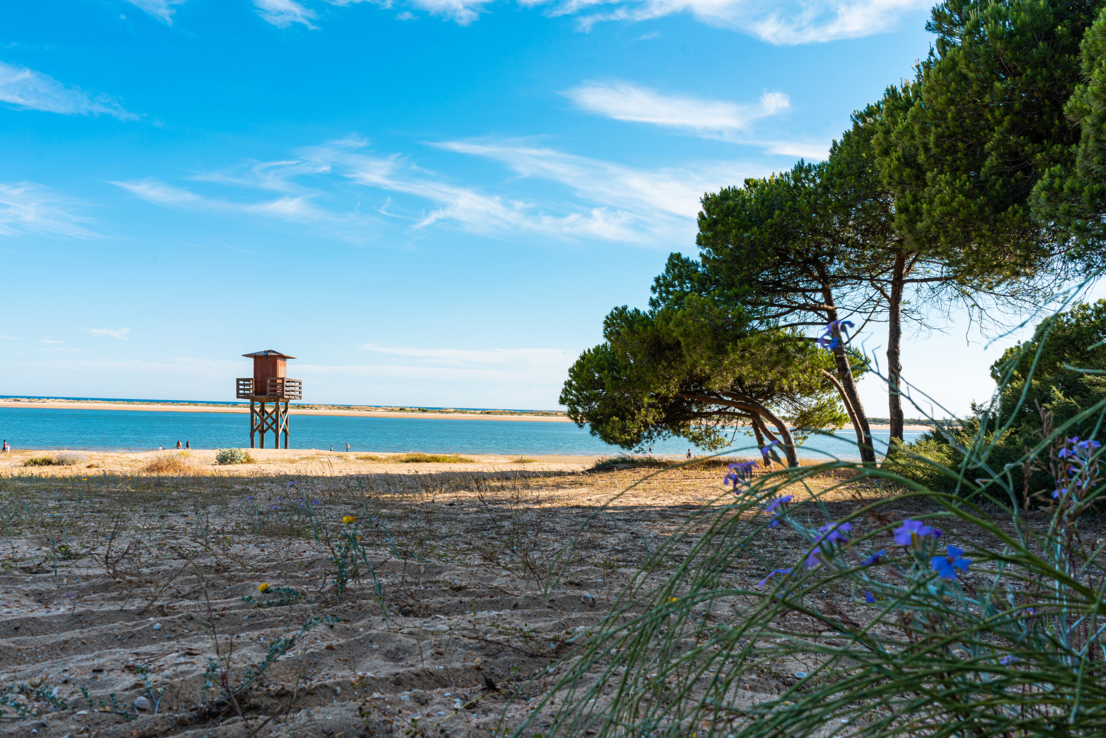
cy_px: 369
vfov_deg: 46.4
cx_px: 553
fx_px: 860
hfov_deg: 65.5
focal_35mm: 28
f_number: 14
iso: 125
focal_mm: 28
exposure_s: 1/60
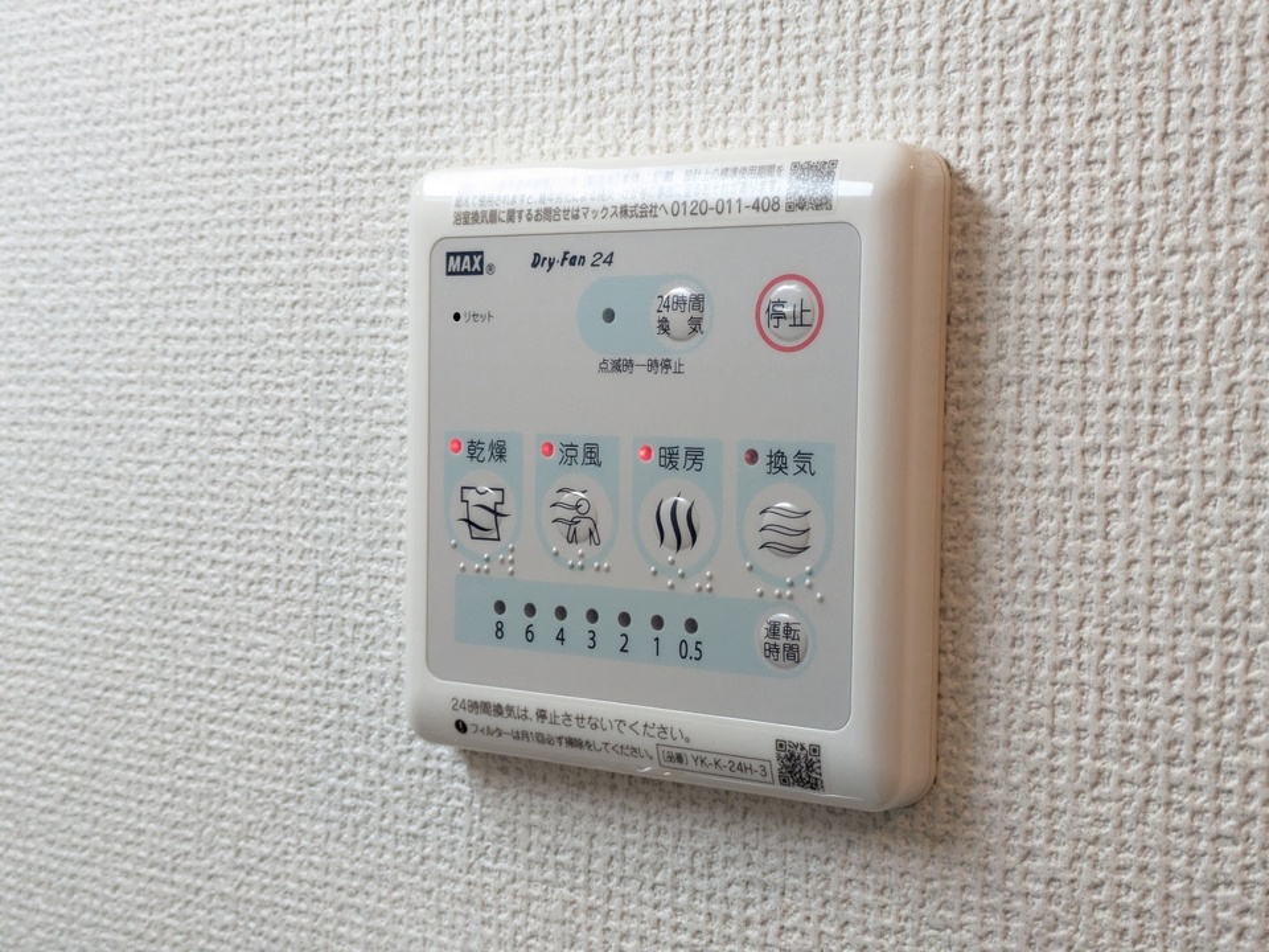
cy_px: 476
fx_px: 1870
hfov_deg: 37.5
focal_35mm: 51
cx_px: 634
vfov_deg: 28.6
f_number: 1.89
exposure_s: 1/120
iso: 320
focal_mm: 5.43
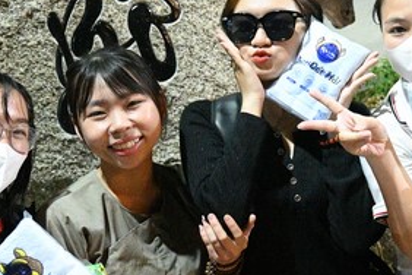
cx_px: 278
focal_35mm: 69
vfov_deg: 19.7
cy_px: 108
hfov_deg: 29.0
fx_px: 790
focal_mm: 30
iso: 32000
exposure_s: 1/200
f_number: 4.5
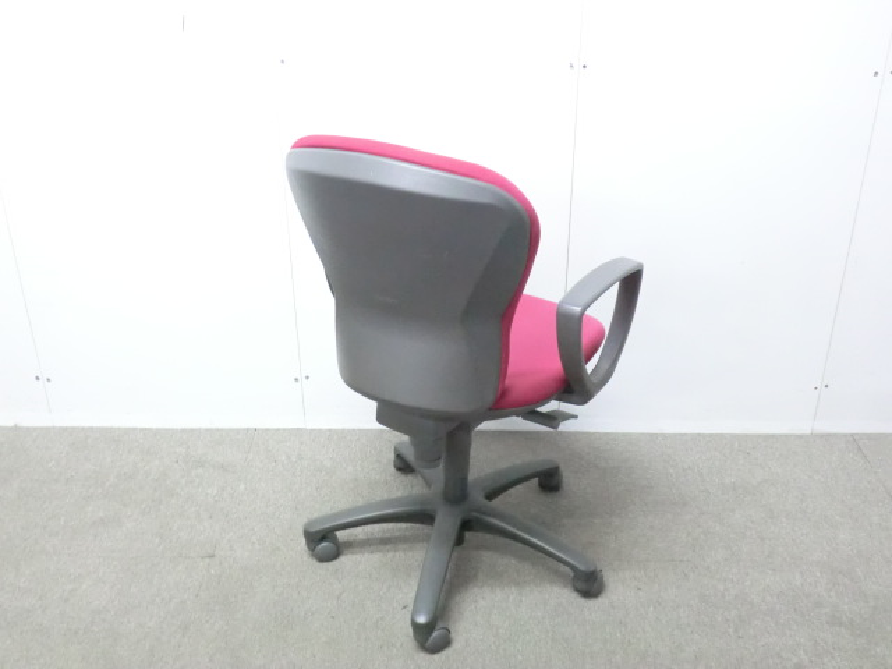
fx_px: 979
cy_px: 334
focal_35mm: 38
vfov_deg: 37.7
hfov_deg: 49.0
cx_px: 446
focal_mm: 6.9
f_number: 3.9
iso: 800
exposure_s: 1/25
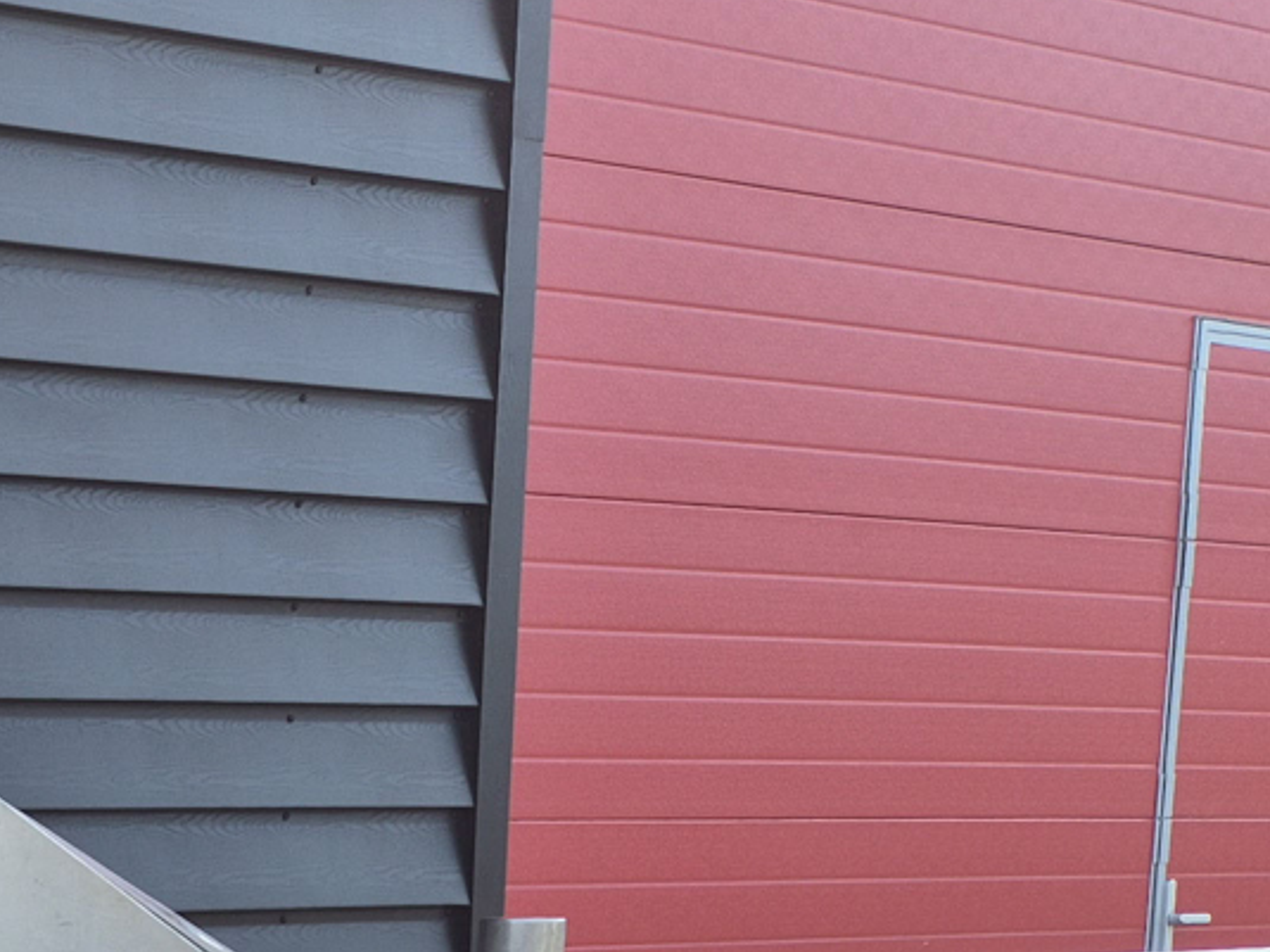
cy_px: 1536
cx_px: -1044
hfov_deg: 17.9
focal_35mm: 86
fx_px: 3154
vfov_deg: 15.5
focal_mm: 5.4
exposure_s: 1/950
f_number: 1.8
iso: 25
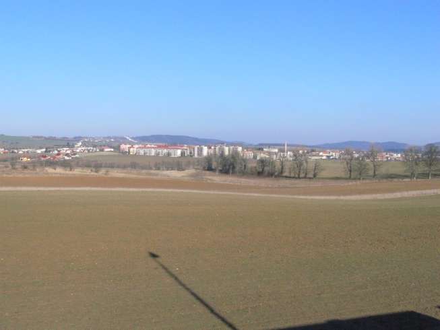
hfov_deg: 52.6
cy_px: 165
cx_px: 220
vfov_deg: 40.7
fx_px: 445
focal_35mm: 35
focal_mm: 7.4
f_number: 8
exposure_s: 1/640
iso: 400
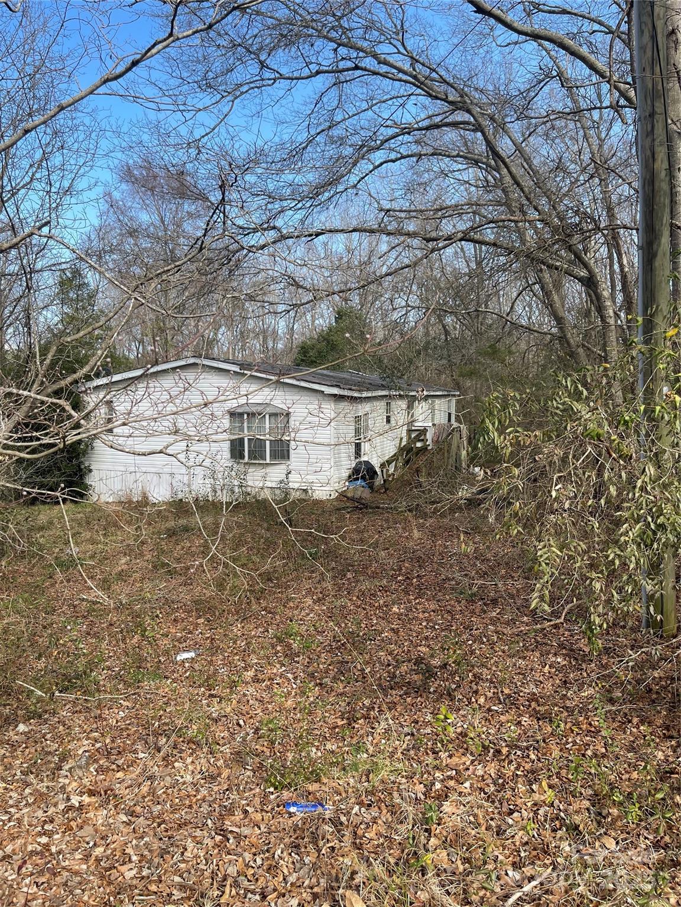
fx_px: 656
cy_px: 454
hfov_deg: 54.9
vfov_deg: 69.4
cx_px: 340
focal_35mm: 25
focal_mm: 5.1
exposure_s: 1/1200
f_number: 1.6
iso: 32
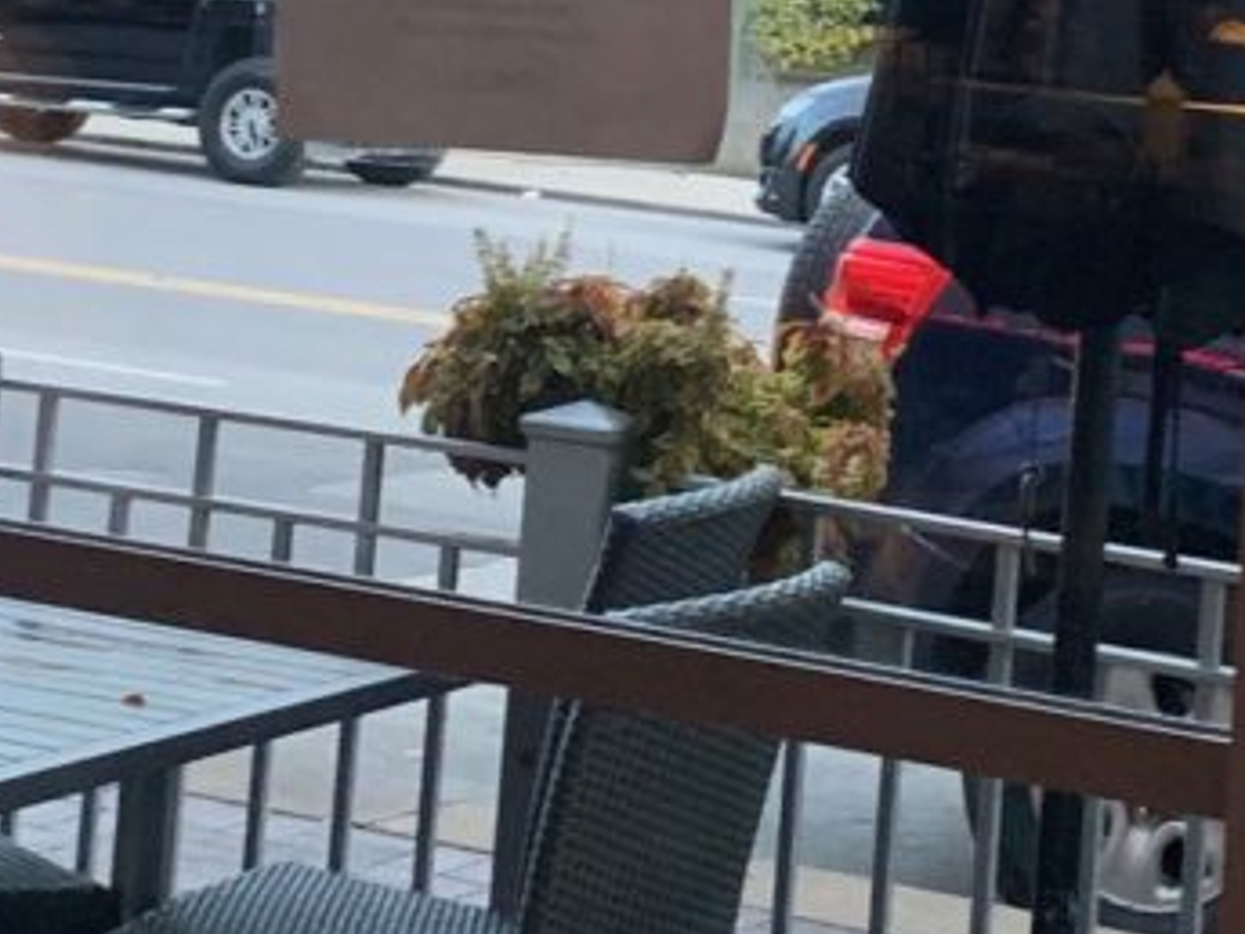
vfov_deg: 12.5
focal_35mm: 116
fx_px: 4172
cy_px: -206
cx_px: 525
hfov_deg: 17.0
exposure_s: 1/60
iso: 400
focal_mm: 4.25
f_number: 1.8
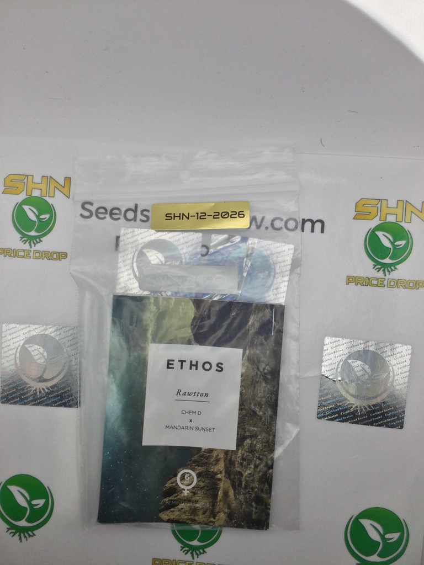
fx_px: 506
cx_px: 212
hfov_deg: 45.4
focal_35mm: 31
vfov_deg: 58.4
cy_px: 282
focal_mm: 3.3
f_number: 2.4
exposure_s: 1/120
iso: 25
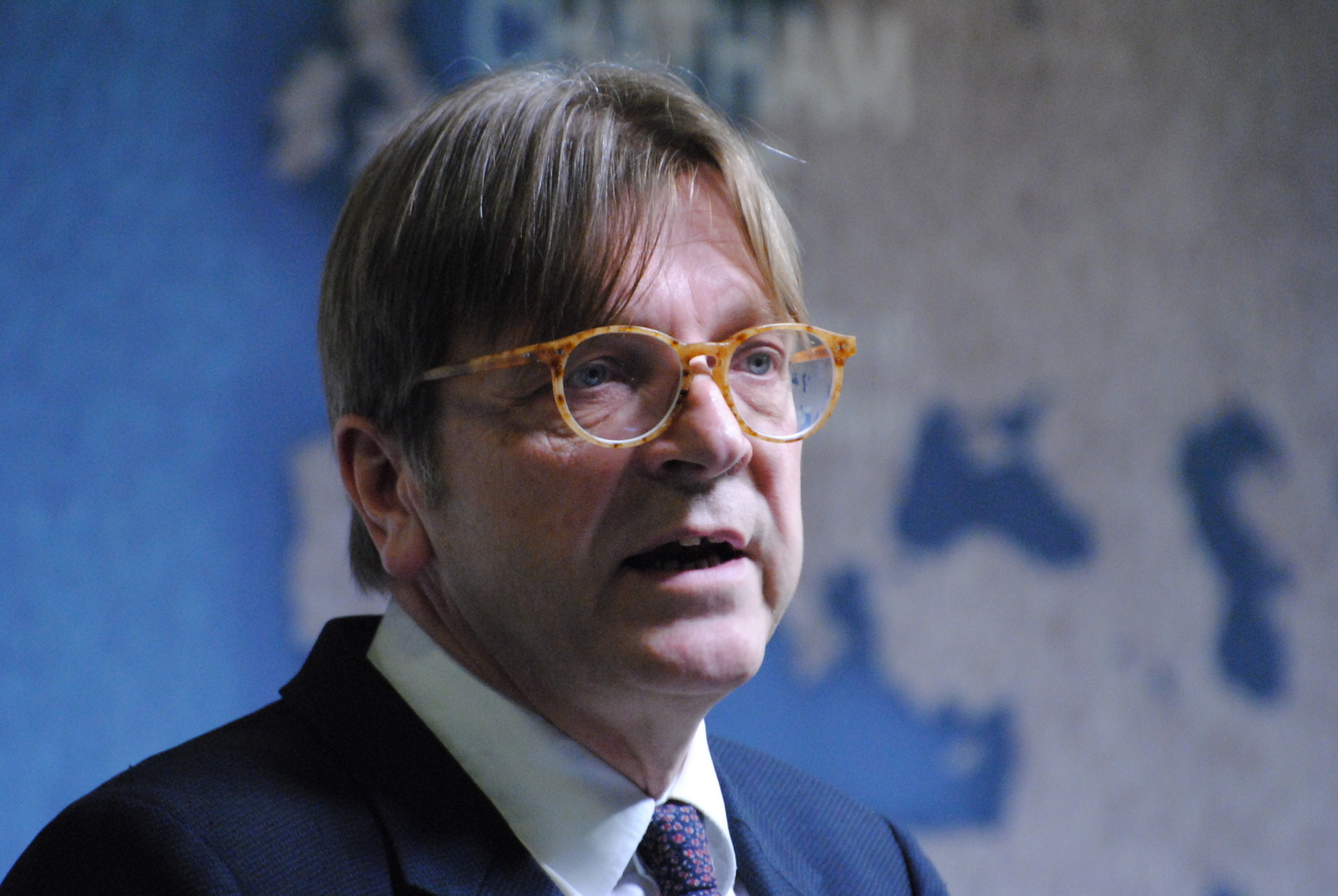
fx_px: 15628
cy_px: 448
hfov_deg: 4.9
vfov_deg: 3.3
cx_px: 669
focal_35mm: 420
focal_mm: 280
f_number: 5.6
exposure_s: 1/80
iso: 1600
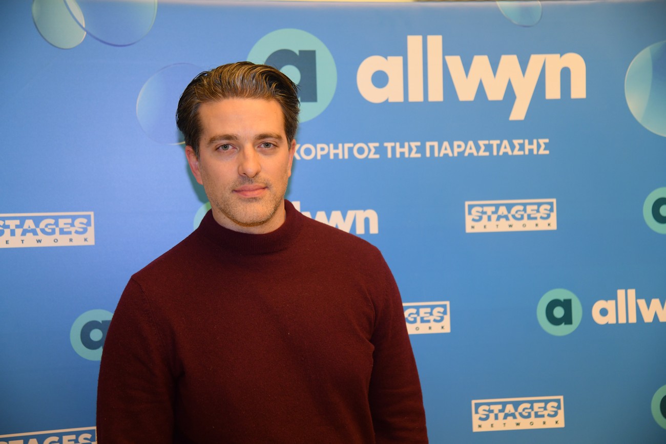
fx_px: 1018
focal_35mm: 55
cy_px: 222
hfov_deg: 36.2
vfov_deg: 24.6
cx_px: 333
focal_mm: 55
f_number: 4
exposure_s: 1/250
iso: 1250
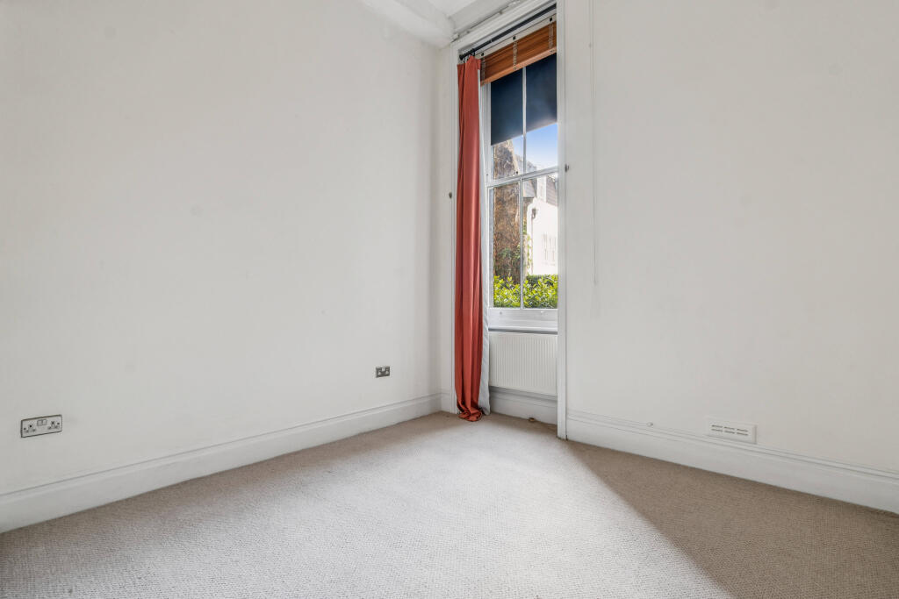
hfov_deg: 96.7
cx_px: 450
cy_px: 300
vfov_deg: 73.8
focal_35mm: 16
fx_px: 400
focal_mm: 16
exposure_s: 1/6
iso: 400
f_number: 11
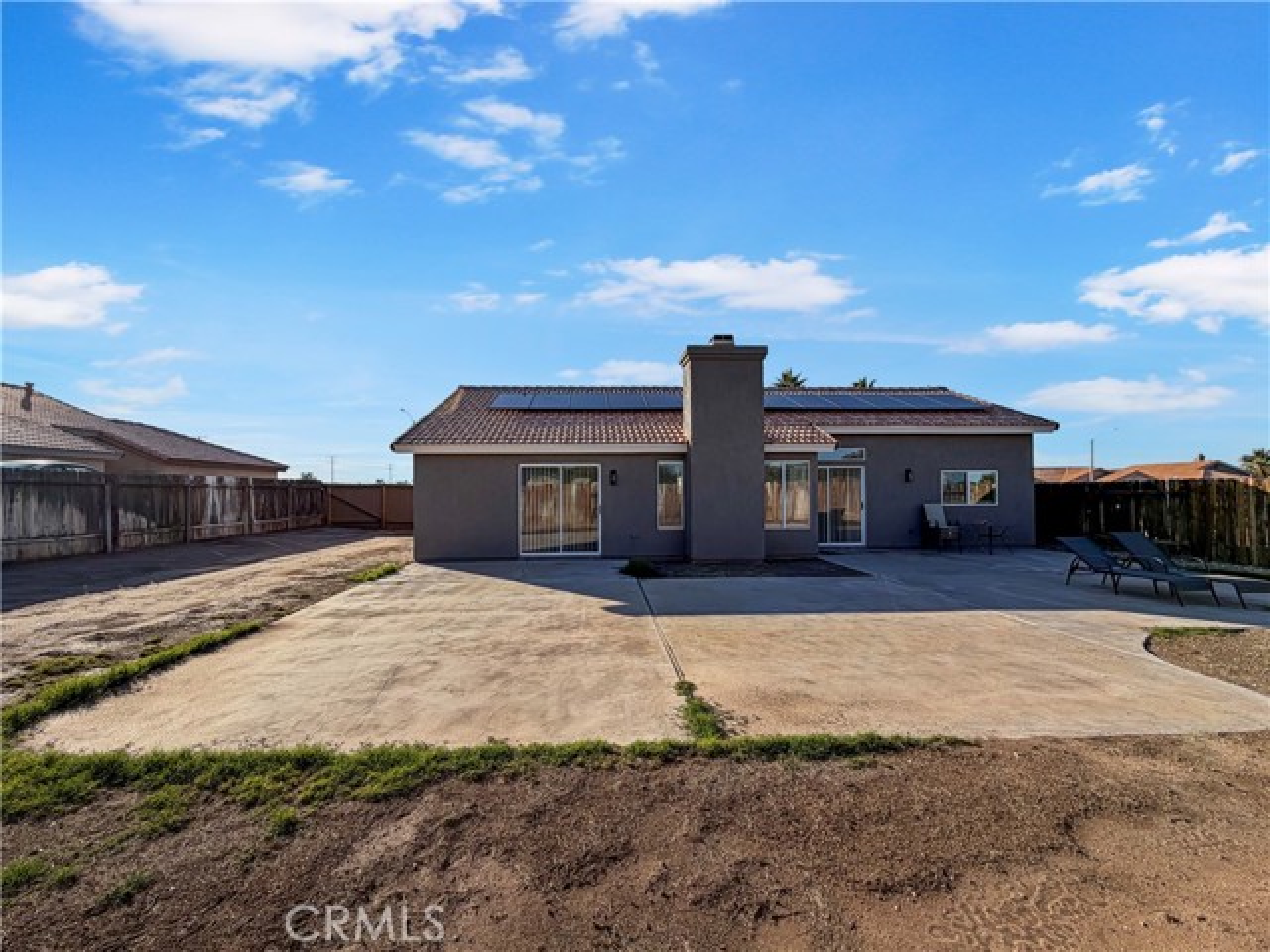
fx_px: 514
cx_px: 635
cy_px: 476
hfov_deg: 102.1
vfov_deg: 85.7
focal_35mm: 14
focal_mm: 2.22
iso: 20
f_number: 2.2
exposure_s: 1/1050
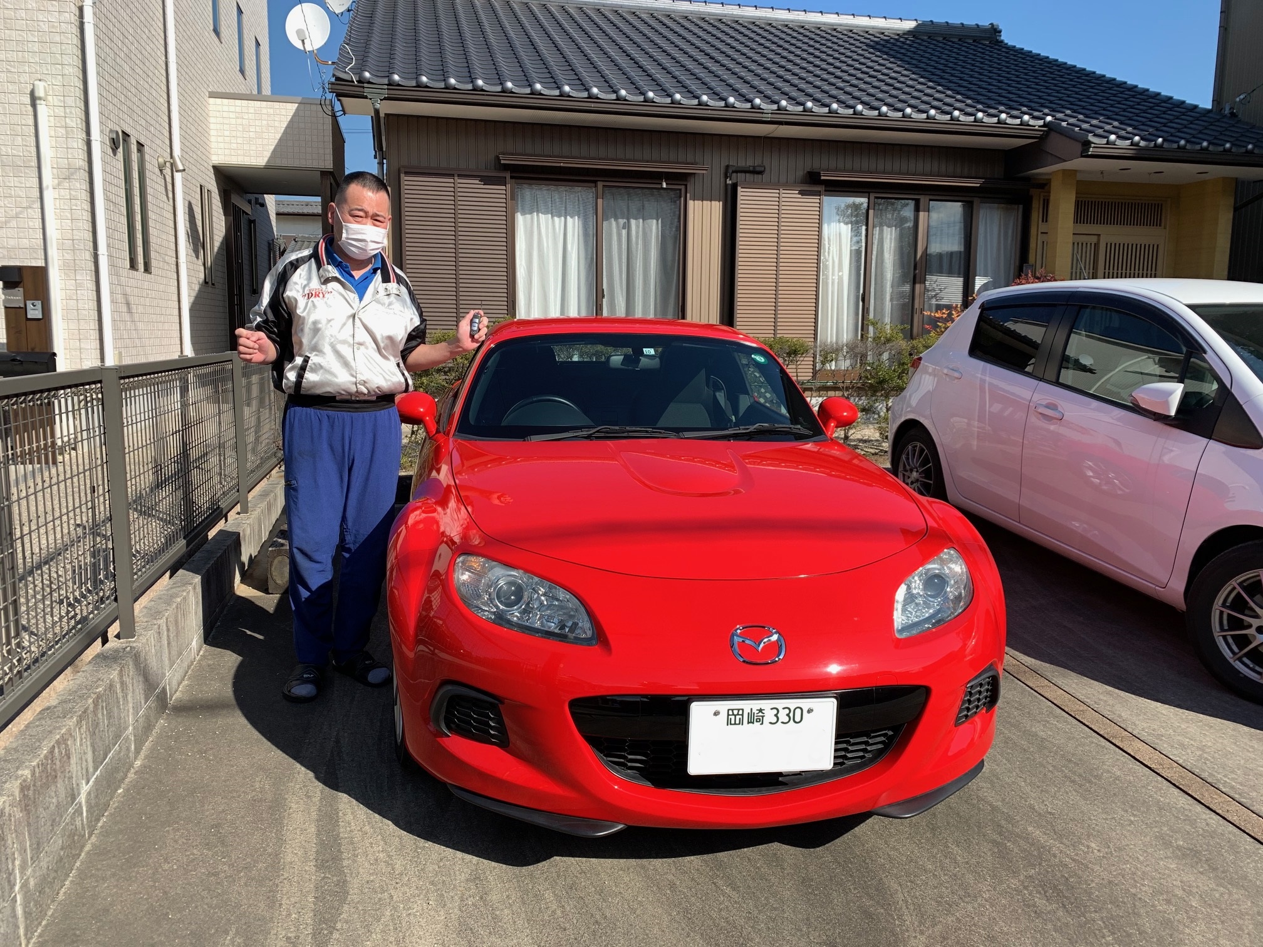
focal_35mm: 26
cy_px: 474
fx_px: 949
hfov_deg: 67.3
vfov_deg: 53.1
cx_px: 632
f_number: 1.8
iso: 25
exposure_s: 1/1812
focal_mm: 4.25
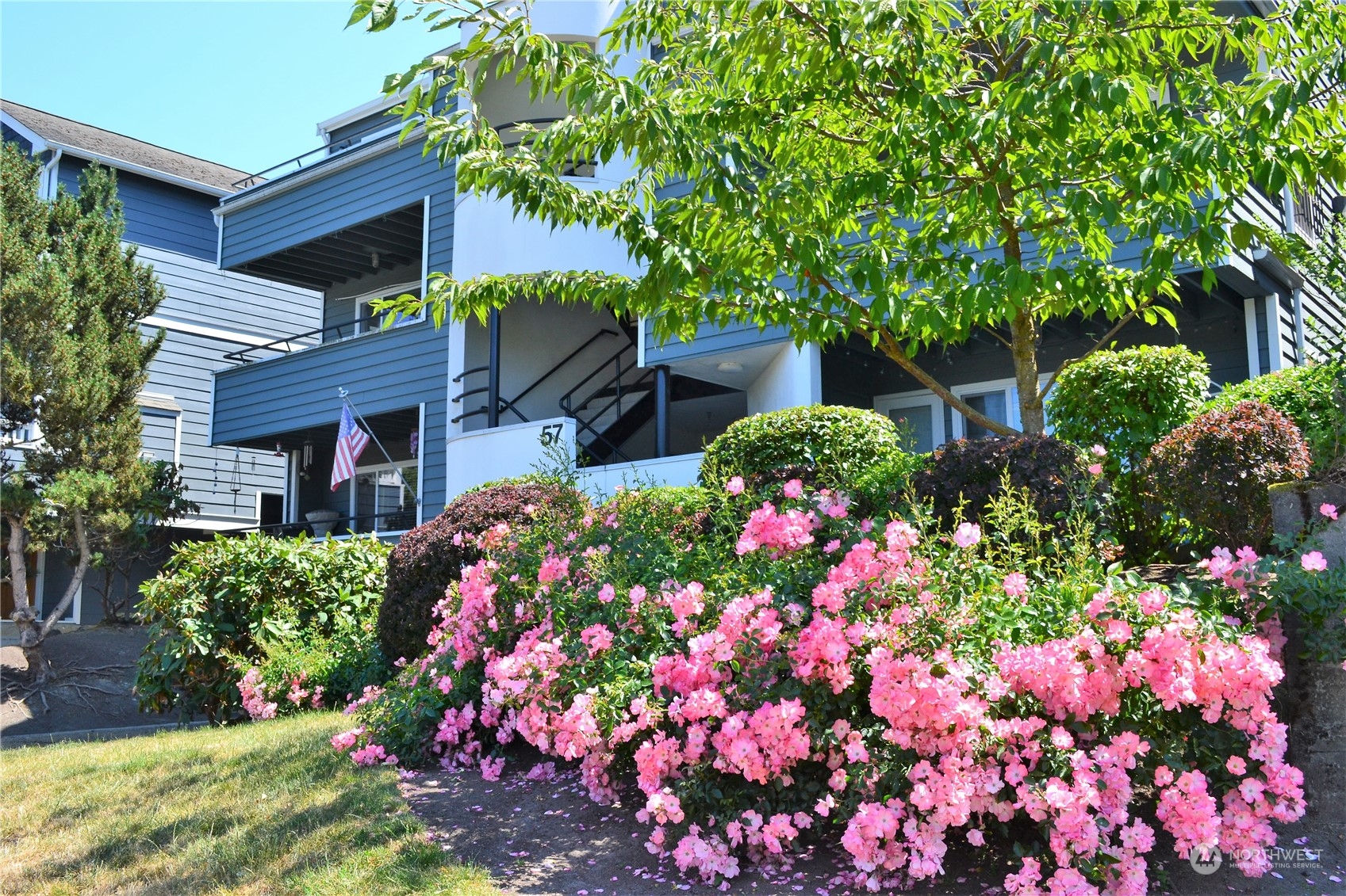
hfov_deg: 57.2
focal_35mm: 33
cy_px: 448
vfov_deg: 40.0
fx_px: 1234
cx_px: 673
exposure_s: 1/200
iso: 400
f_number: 10
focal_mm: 22
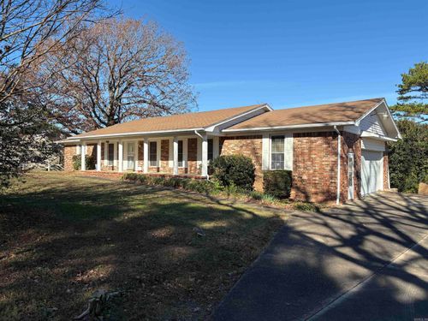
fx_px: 321
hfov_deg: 67.3
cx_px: 214
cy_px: 160
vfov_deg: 53.1
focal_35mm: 26
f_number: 1.6
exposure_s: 1/2451
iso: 50
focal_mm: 5.96
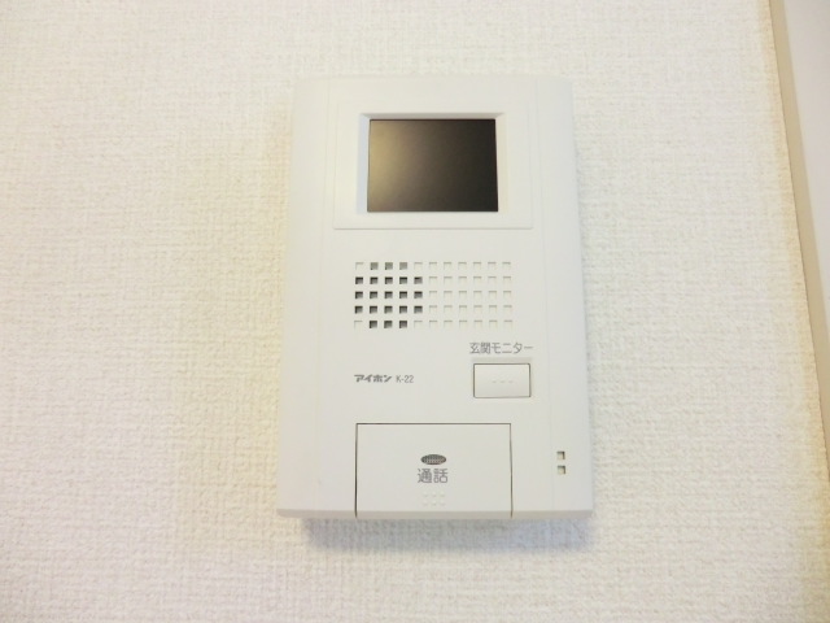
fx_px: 575
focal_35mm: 24
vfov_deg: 56.8
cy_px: 312
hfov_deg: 71.6
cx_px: 415
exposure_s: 1/60
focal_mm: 4.3
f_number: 3.2
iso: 320
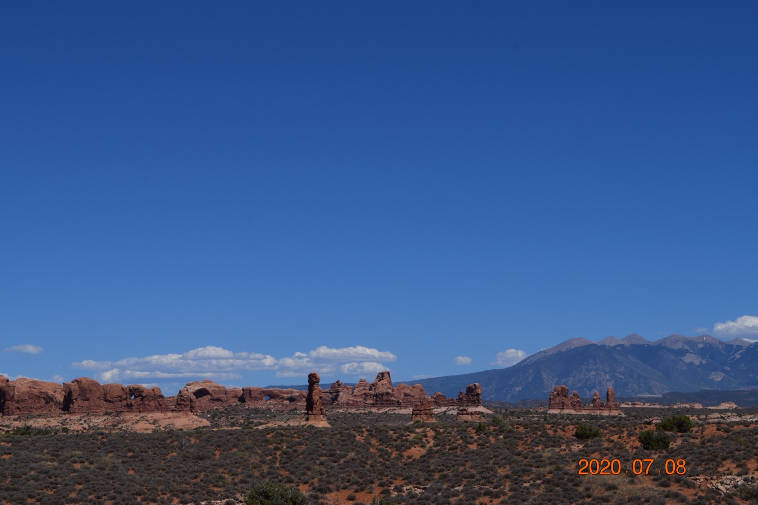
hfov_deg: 24.6
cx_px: 379
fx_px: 1737
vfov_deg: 16.6
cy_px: 252
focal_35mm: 82
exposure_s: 1/640
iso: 200
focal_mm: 55
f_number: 13
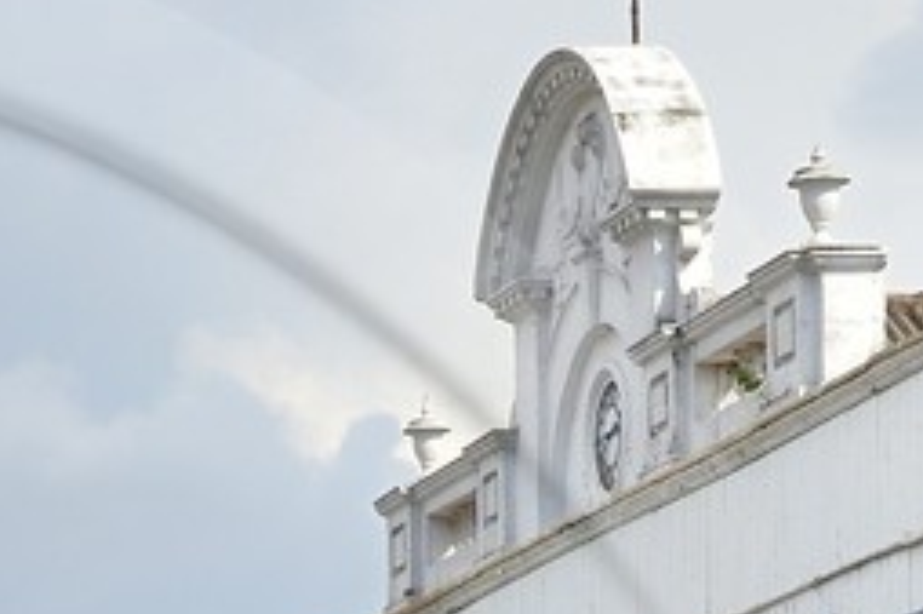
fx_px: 5816
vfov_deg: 5.8
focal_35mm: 227
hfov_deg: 8.8
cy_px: 1377
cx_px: -472
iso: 200
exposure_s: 1/250
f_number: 13
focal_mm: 36
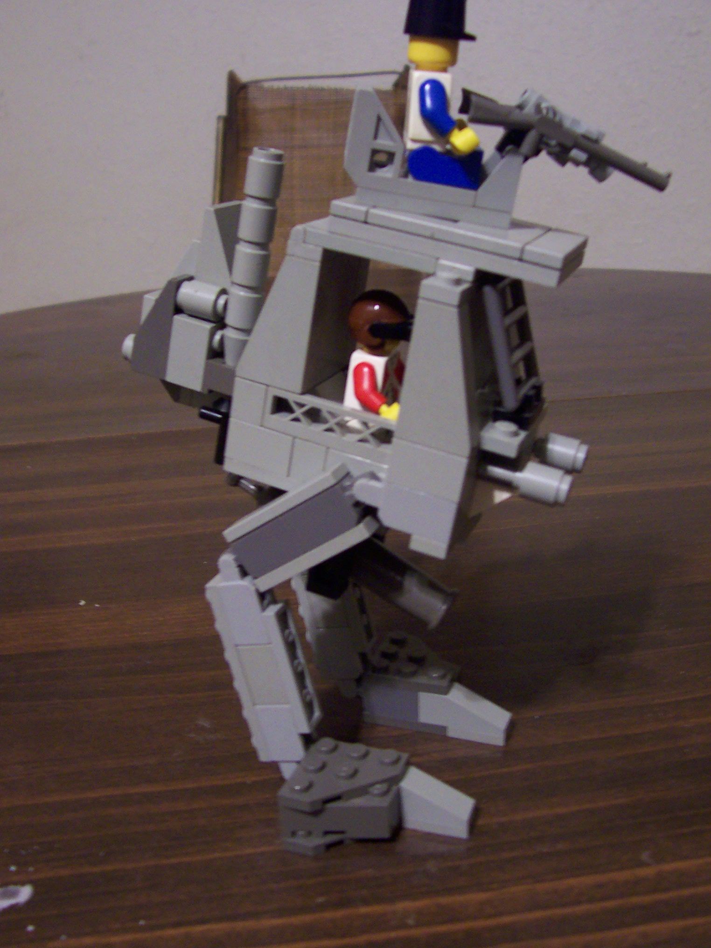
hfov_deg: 38.7
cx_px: 356
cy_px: 474
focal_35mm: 37
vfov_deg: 50.1
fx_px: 1013
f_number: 2.8
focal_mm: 5.6
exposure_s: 1/8
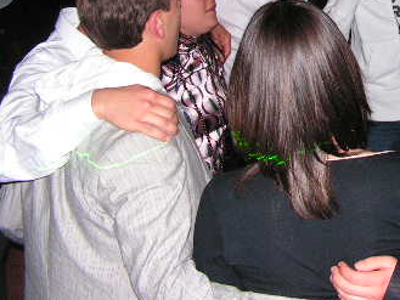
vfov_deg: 20.5
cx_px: 381
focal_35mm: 70
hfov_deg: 26.6
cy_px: 15
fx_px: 809
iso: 200
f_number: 3.2
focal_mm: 6
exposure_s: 1/40
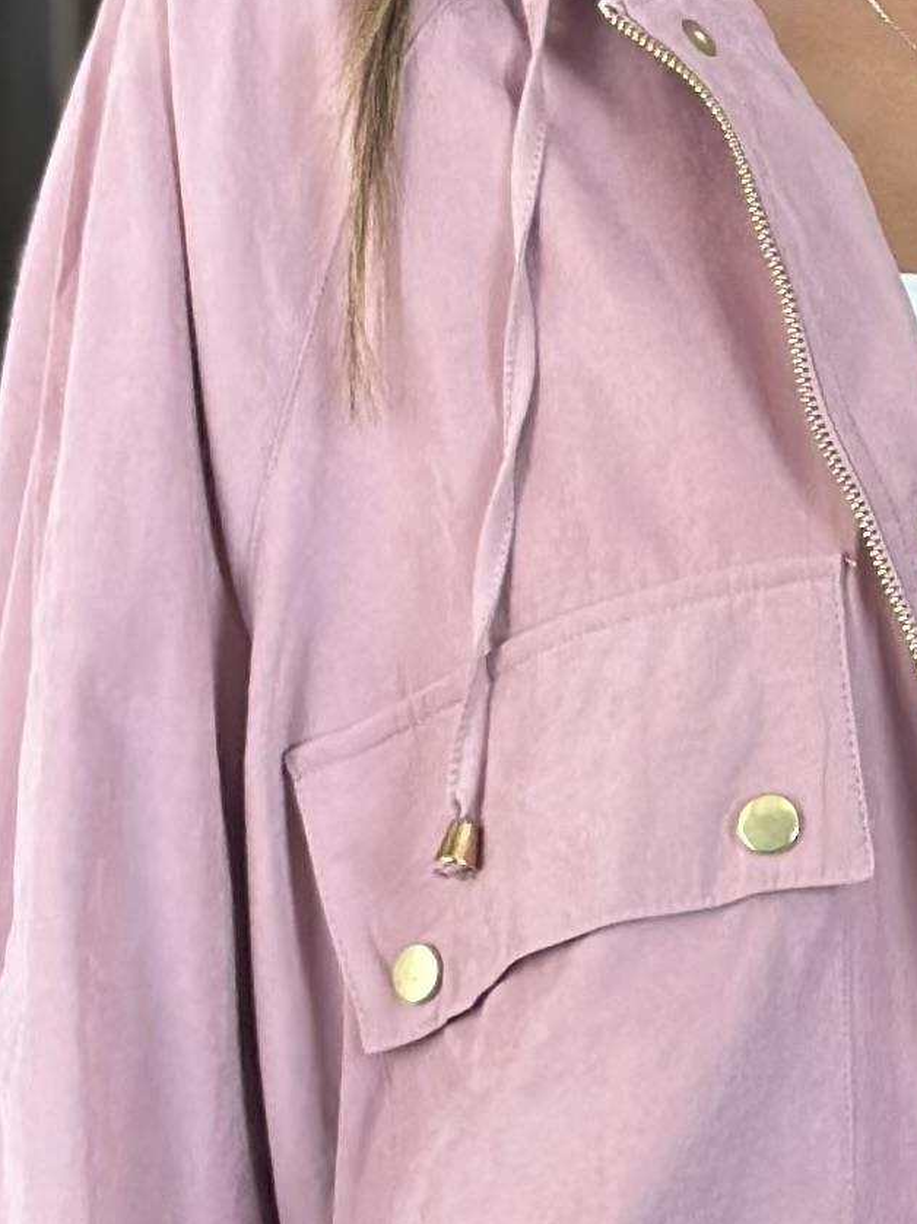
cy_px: 575
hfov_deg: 6.4
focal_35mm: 231
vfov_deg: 8.6
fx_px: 8163
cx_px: 1202
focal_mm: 6.86
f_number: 1.78
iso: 125
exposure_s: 1/86
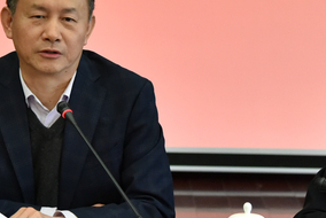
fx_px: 1976
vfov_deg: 6.3
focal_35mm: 218
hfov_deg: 9.4
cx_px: 67
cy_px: -6
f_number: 4
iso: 3200
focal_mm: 62
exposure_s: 1/200
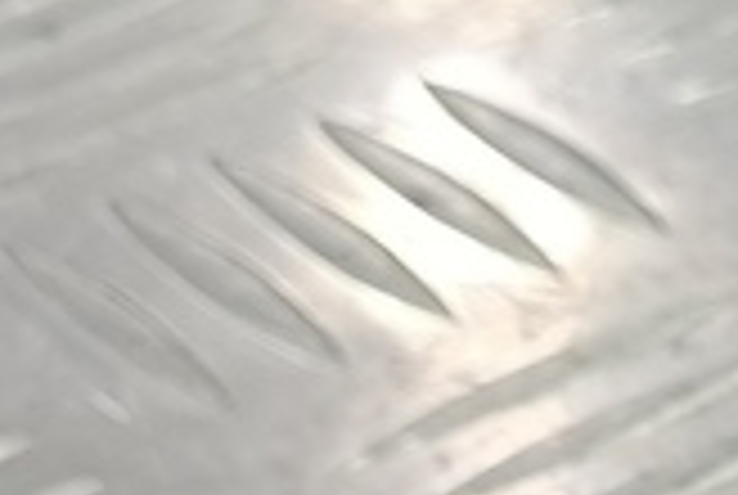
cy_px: 1323
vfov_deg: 8.2
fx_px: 3060
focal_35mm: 149
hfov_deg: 11.6
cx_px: 1688
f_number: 1.6
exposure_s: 1/50
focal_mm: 4.11
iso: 148
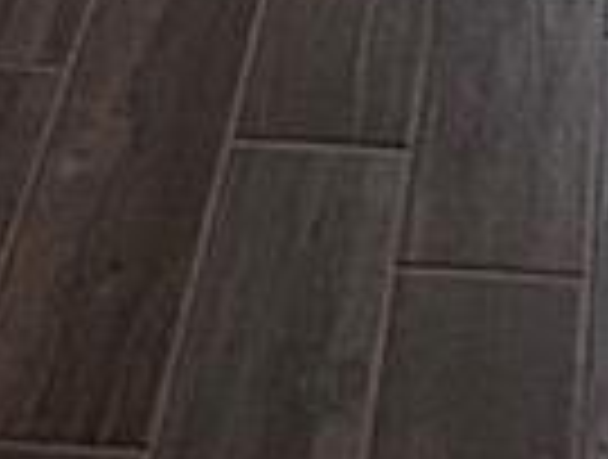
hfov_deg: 15.6
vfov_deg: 7.7
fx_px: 2184
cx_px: 603
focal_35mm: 124
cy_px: -1400
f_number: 2.2
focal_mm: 2.22
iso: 40
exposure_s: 1/205
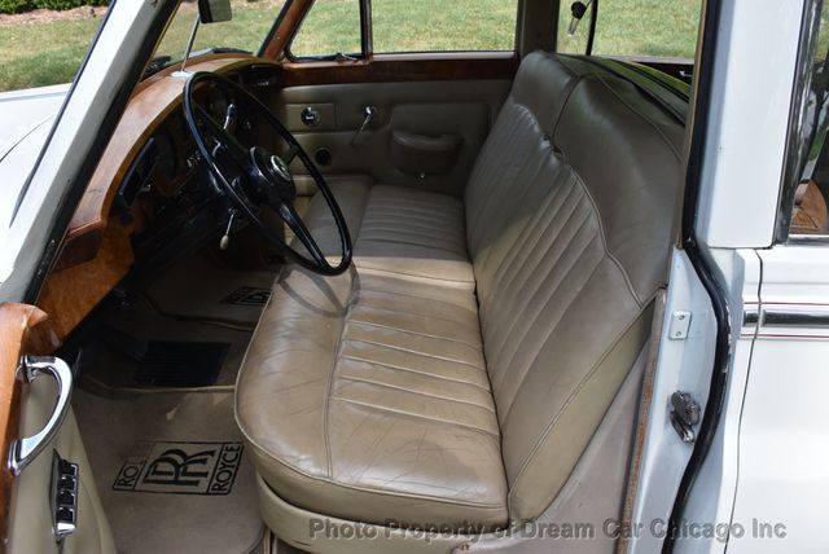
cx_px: 414
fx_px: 622
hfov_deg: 67.3
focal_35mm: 27
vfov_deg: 48.0
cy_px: 277
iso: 400
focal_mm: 18
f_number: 8
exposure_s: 1/500
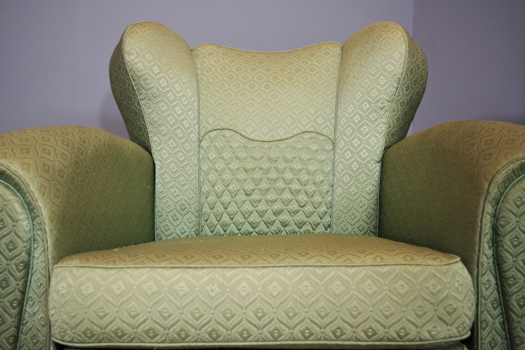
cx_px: 262
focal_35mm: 31
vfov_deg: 42.3
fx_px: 452
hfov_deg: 60.3
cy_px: 175
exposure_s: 1/60
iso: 800
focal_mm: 21.25
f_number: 4
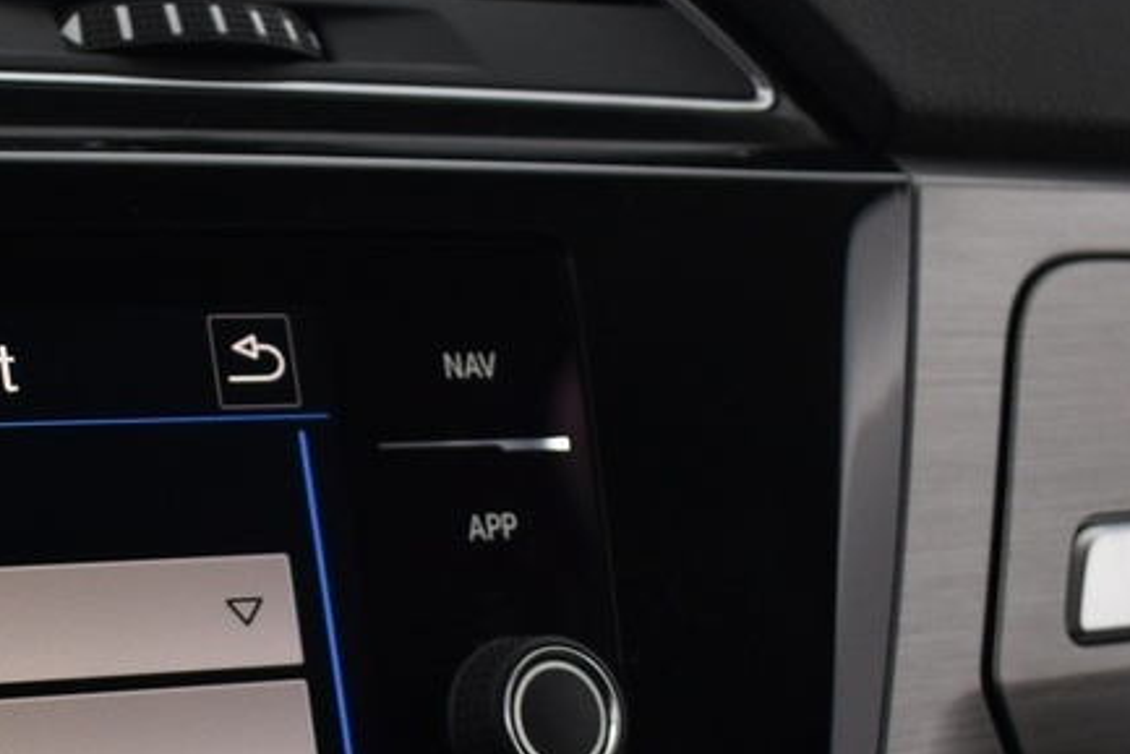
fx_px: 3171
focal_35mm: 101
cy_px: 749
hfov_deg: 18.7
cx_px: -358
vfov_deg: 13.4
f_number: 3.5
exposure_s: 1/30
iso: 720
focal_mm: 18
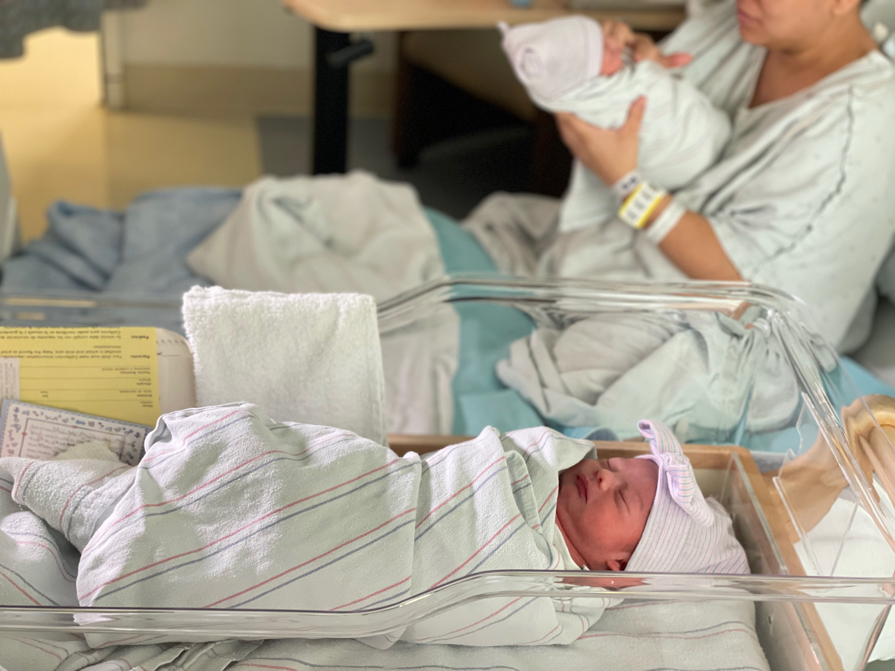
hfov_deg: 36.8
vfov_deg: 28.0
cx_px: 448
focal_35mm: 52
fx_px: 1344
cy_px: 336
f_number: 2
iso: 250
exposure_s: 1/122
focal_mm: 6
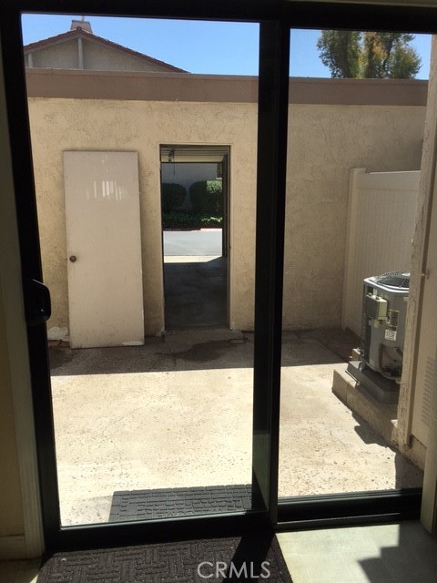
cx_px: 218
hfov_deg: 48.2
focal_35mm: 29
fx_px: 488
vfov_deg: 61.7
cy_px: 292
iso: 25
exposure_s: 1/1350
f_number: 2.2
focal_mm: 4.15
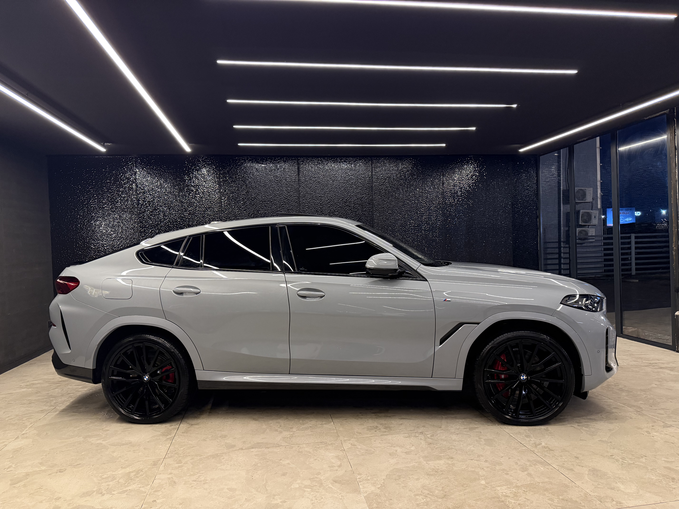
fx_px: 471
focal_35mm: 24
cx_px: 340
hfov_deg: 71.6
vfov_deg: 56.8
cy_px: 254
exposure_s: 1/50
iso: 320
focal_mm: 6.76
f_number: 1.78
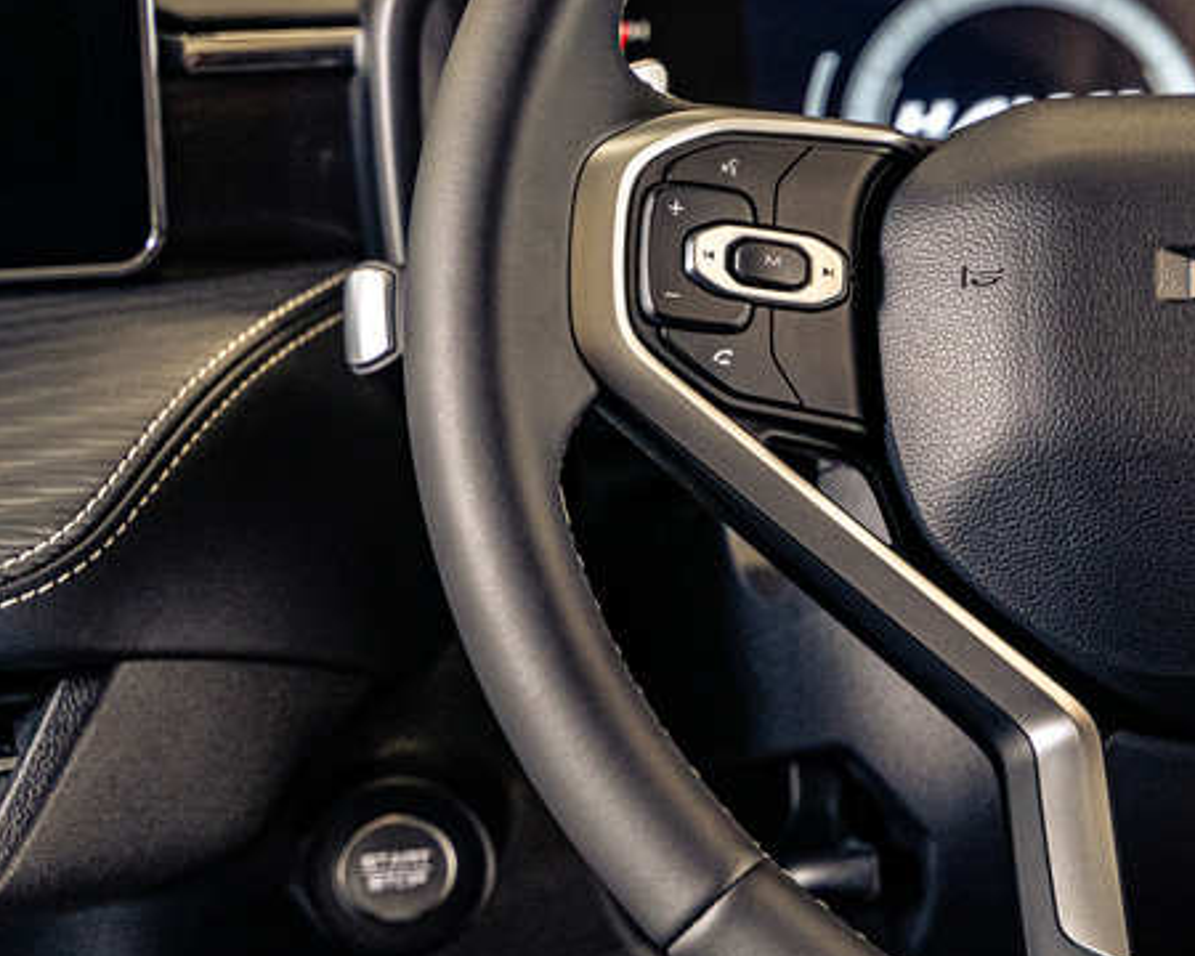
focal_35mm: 126
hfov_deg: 14.9
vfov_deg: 12.2
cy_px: 281
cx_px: 1329
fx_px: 4456
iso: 1600
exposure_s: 1/125
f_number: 4
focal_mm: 59
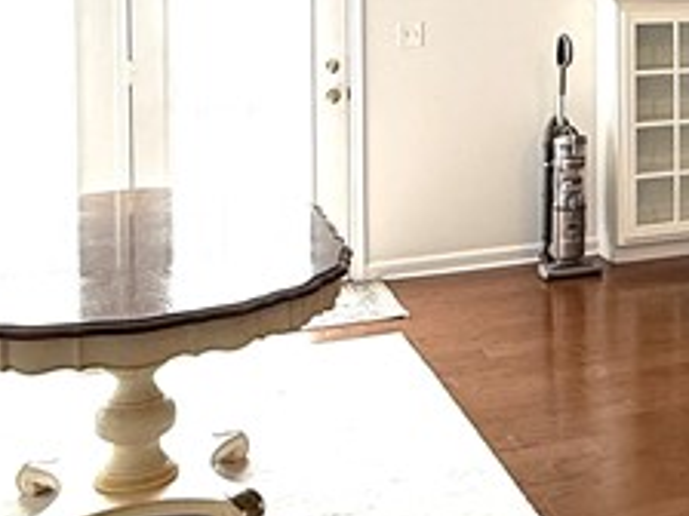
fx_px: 1274
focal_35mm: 64
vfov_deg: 22.1
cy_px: -3
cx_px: 754
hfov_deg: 27.7
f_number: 2.2
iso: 100
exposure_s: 1/120
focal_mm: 2.22
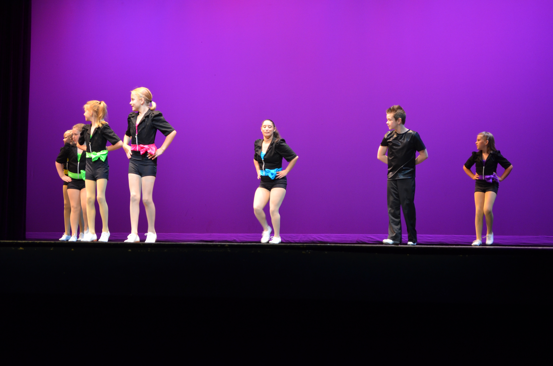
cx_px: 276
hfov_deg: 30.6
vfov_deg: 20.5
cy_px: 183
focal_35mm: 66
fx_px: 1012
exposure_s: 1/40
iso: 800
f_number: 5.3
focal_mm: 44
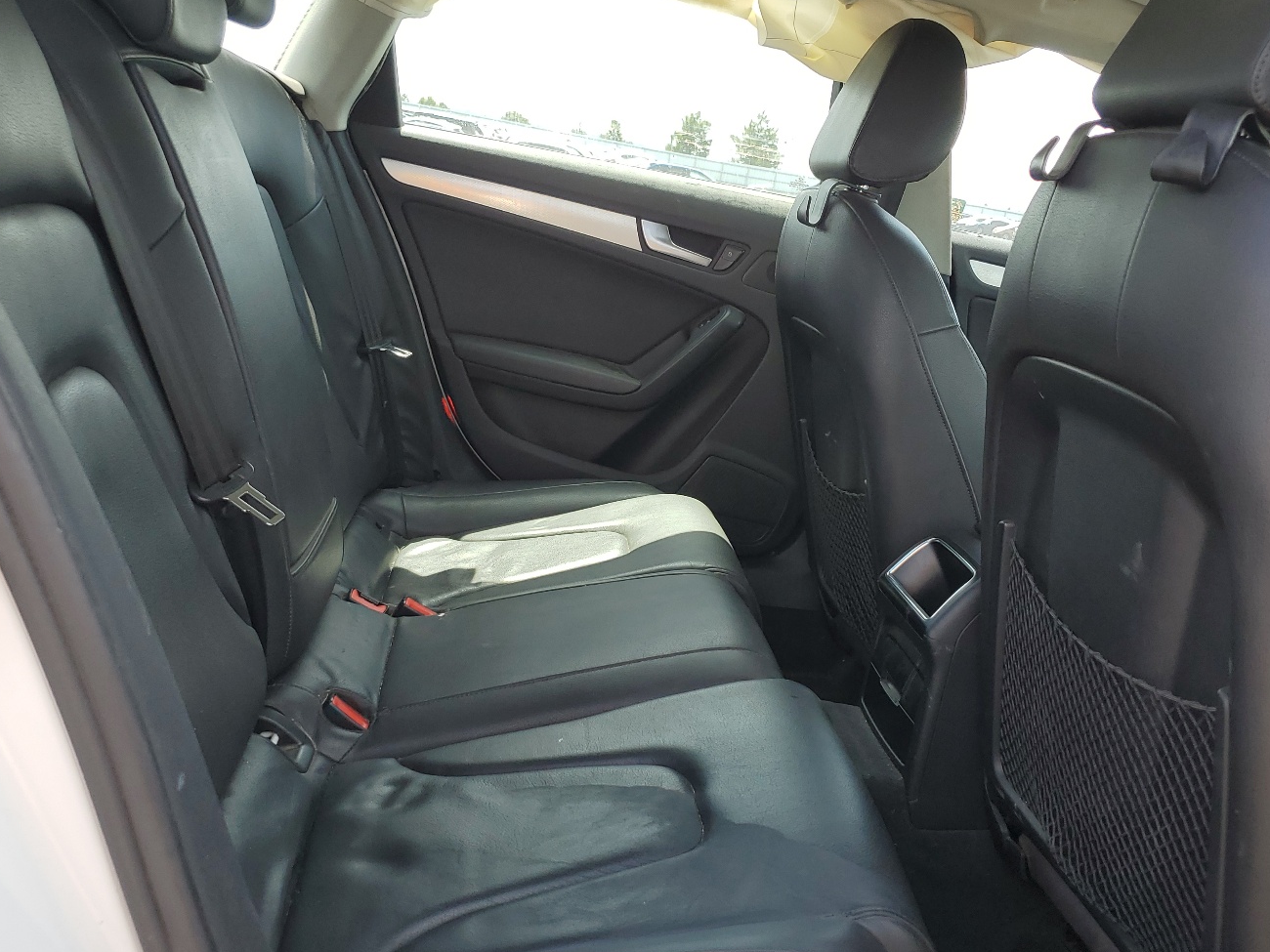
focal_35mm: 32
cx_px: 704
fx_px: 1174
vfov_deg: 44.1
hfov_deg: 56.7
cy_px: 517
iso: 50
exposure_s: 1/400
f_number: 1.5
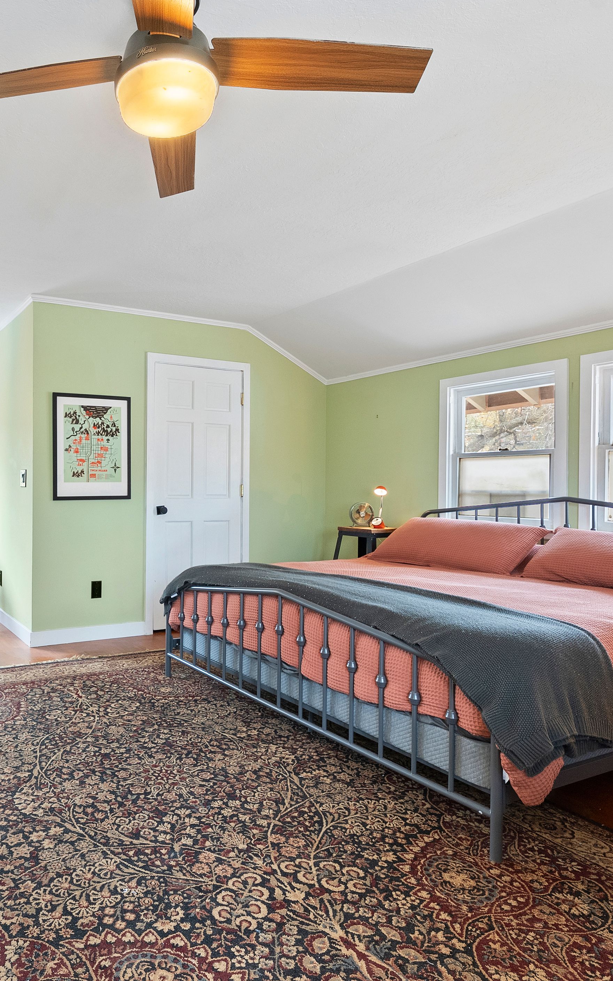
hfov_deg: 49.8
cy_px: 489
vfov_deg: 77.2
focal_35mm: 23
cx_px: 120
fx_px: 615
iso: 800
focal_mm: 15
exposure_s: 1/4
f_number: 8
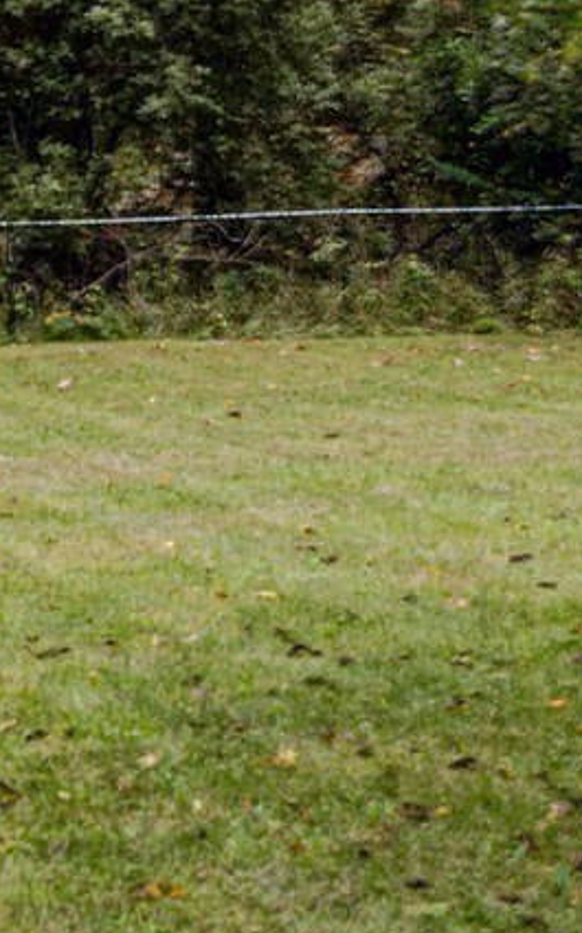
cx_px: -22
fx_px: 3000
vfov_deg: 17.6
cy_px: 216
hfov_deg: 11.0
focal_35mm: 118
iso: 100
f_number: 5
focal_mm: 24
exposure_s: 1/100
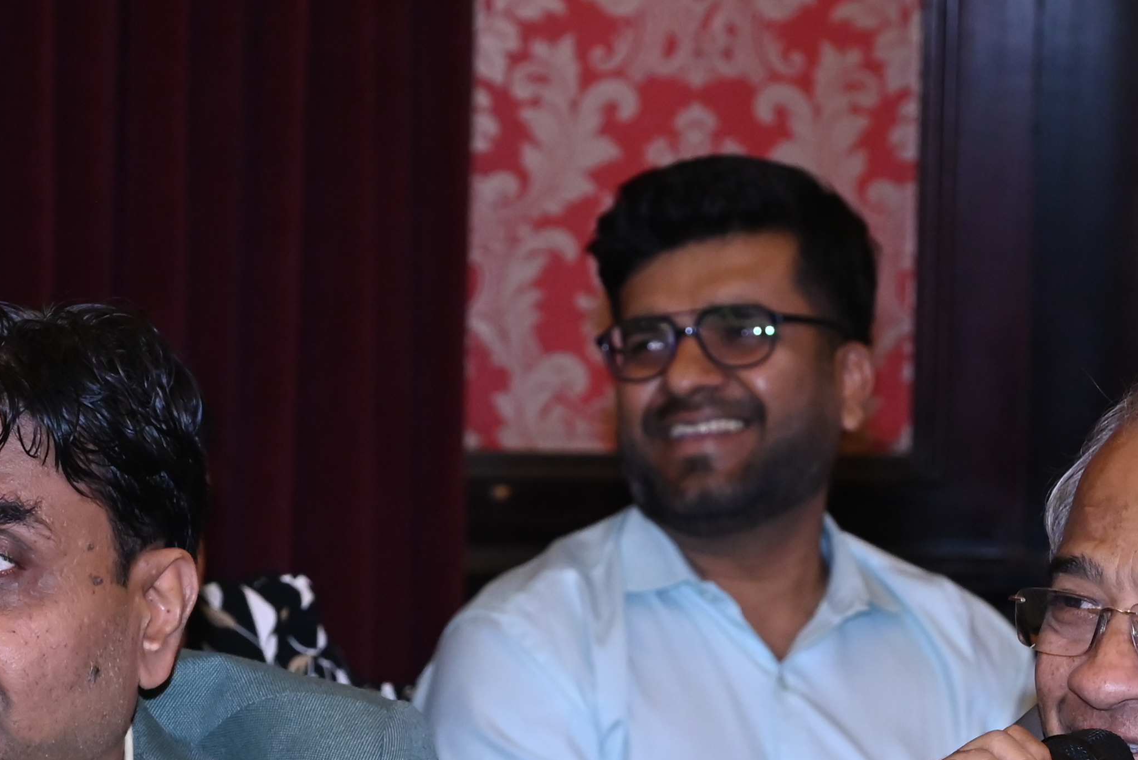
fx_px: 6577
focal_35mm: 208
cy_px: 909
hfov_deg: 9.9
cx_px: 688
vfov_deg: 6.6
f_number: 5.6
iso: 2000
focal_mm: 71
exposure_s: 1/125
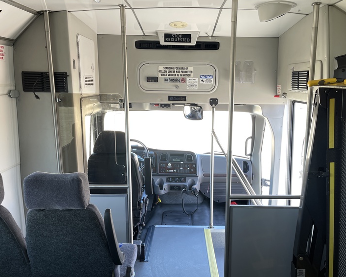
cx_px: 181
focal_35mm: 28
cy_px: 138
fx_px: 287
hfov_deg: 62.2
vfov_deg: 51.6
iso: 32
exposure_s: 1/124
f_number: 1.6
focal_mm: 5.1
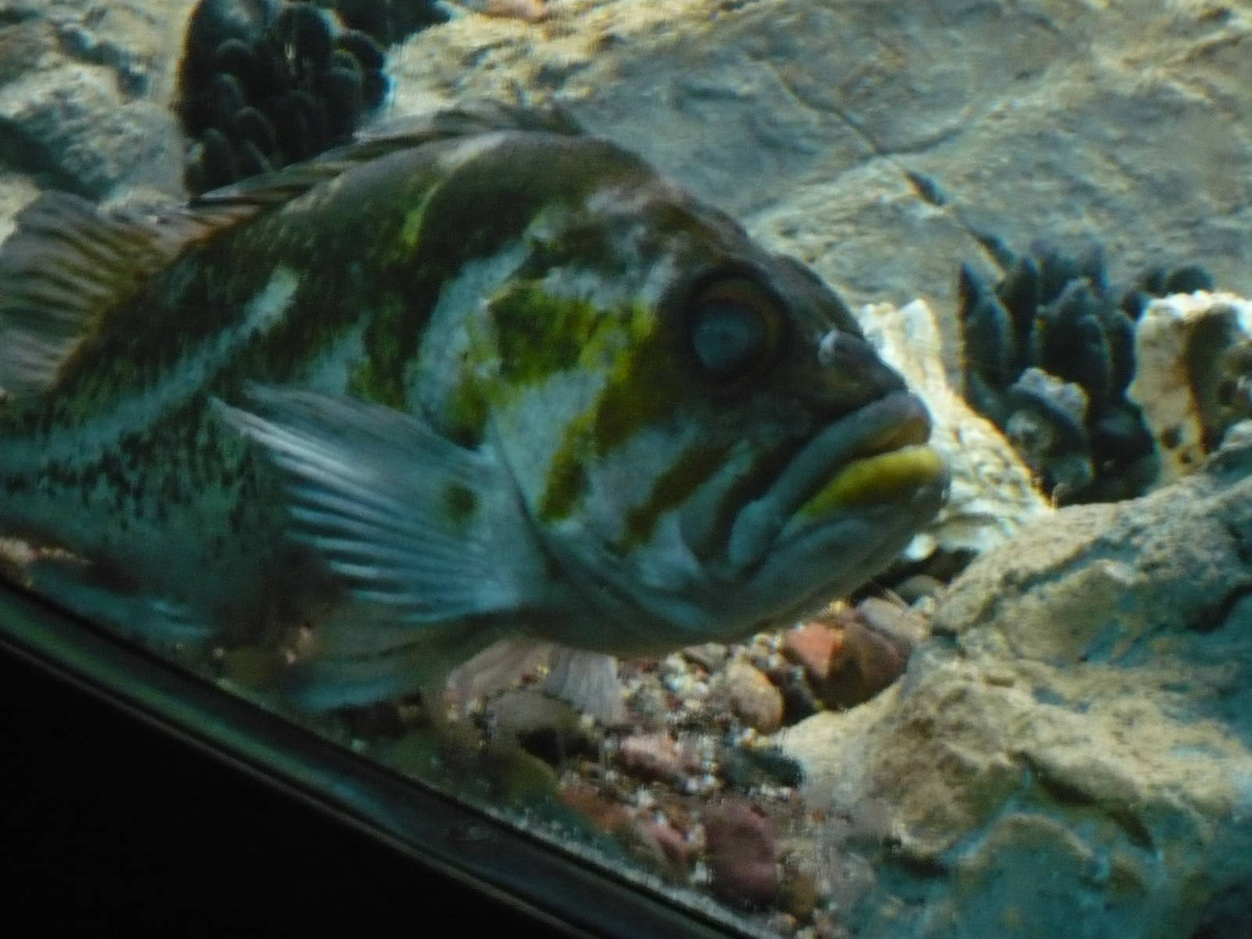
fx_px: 3798
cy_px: 470
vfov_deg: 14.1
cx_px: 626
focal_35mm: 105
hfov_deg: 18.7
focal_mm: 17.4
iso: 400
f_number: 5
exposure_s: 1/4
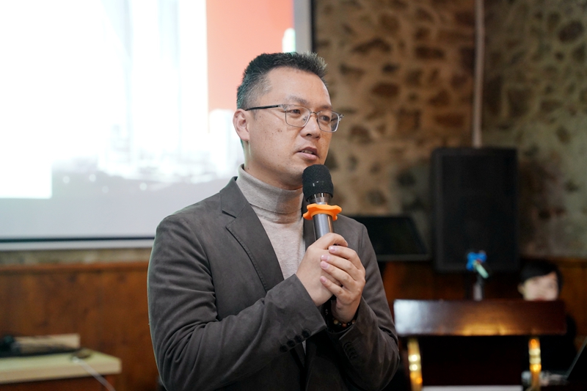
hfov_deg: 31.2
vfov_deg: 21.1
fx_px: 1051
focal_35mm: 64
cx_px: 294
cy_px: 196
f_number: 3.2
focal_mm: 64.5
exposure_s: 1/80
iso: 5000
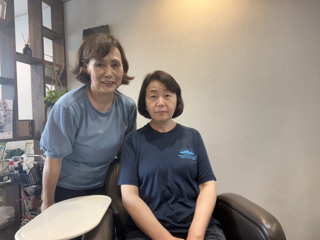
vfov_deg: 58.9
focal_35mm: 23
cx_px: 160
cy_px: 120
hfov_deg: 73.9
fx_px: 213
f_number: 2.2
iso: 250
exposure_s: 1/60
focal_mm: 2.71
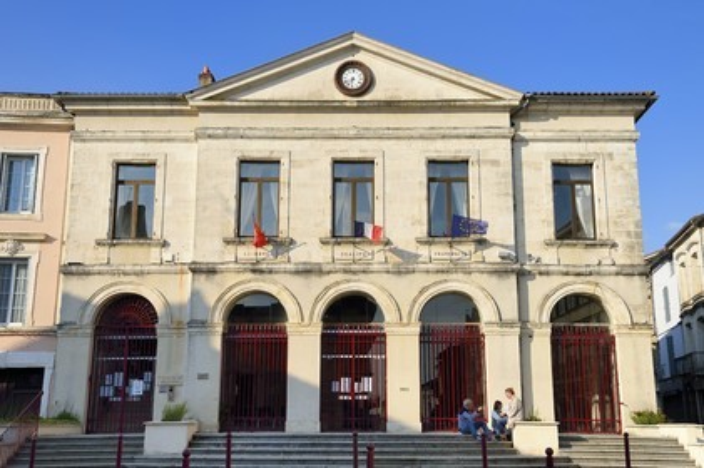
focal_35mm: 44
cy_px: 234
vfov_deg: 30.5
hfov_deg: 44.5
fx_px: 860
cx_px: 352
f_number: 11
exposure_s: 1/250
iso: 200
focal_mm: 44
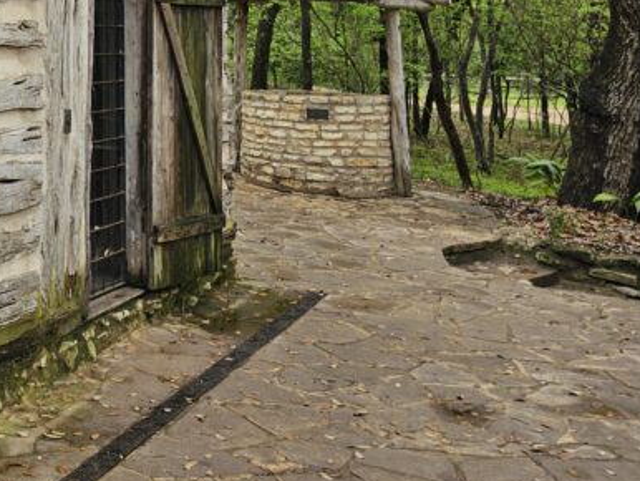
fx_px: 1129
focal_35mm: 61
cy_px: -133
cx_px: -192
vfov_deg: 21.8
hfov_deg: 26.7
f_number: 1.7
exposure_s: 1/196
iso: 10
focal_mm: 6.3
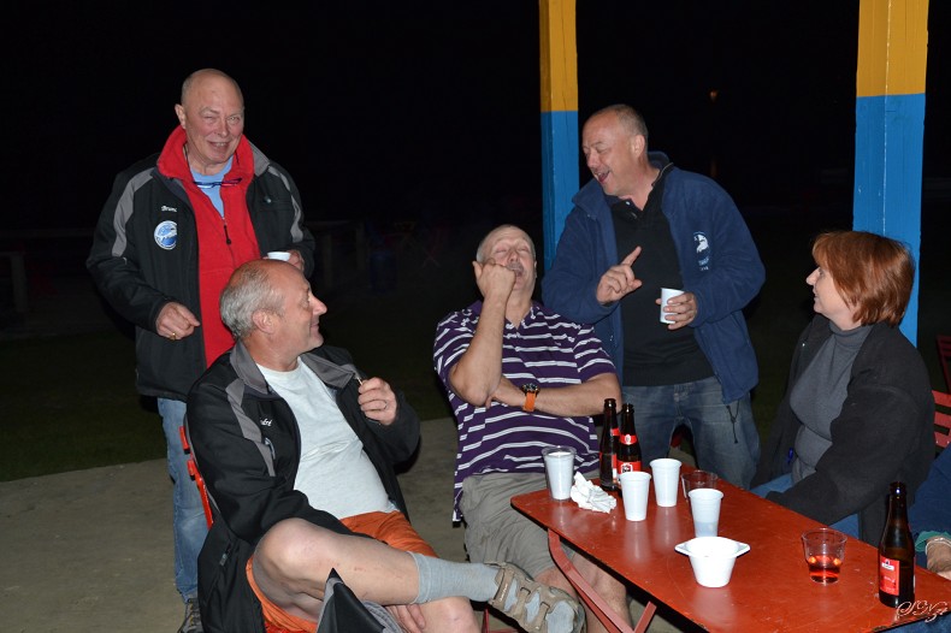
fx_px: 1109
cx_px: 476
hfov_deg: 46.4
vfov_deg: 31.9
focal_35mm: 42
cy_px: 316
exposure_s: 1/200
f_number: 4
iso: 400
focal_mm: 28
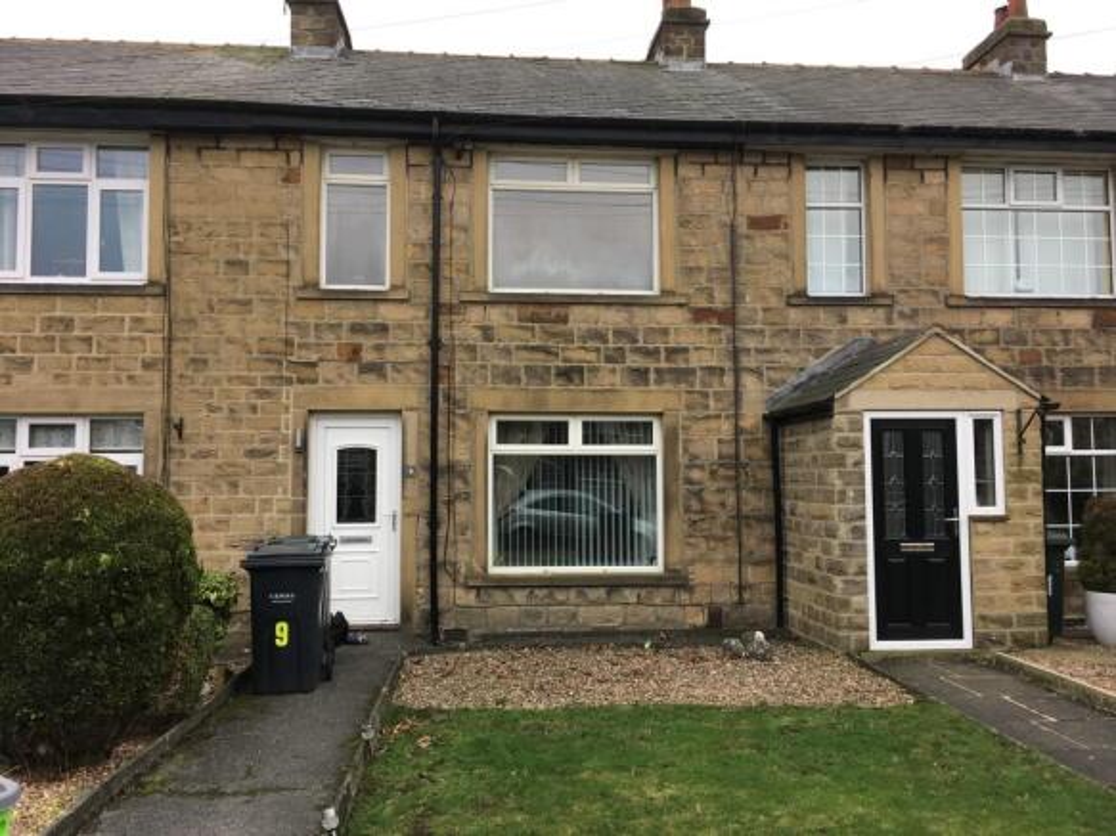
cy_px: 418
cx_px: 558
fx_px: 935
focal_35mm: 29
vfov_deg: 48.2
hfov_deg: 61.7
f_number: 2.2
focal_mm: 4.15
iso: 40
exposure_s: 1/100
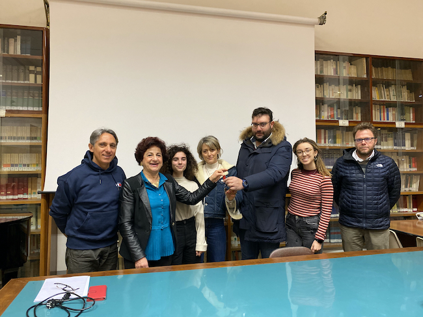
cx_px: 212
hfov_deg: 67.3
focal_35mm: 26
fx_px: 318
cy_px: 158
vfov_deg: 53.1
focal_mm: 4.25
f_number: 1.8
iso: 320
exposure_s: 1/50
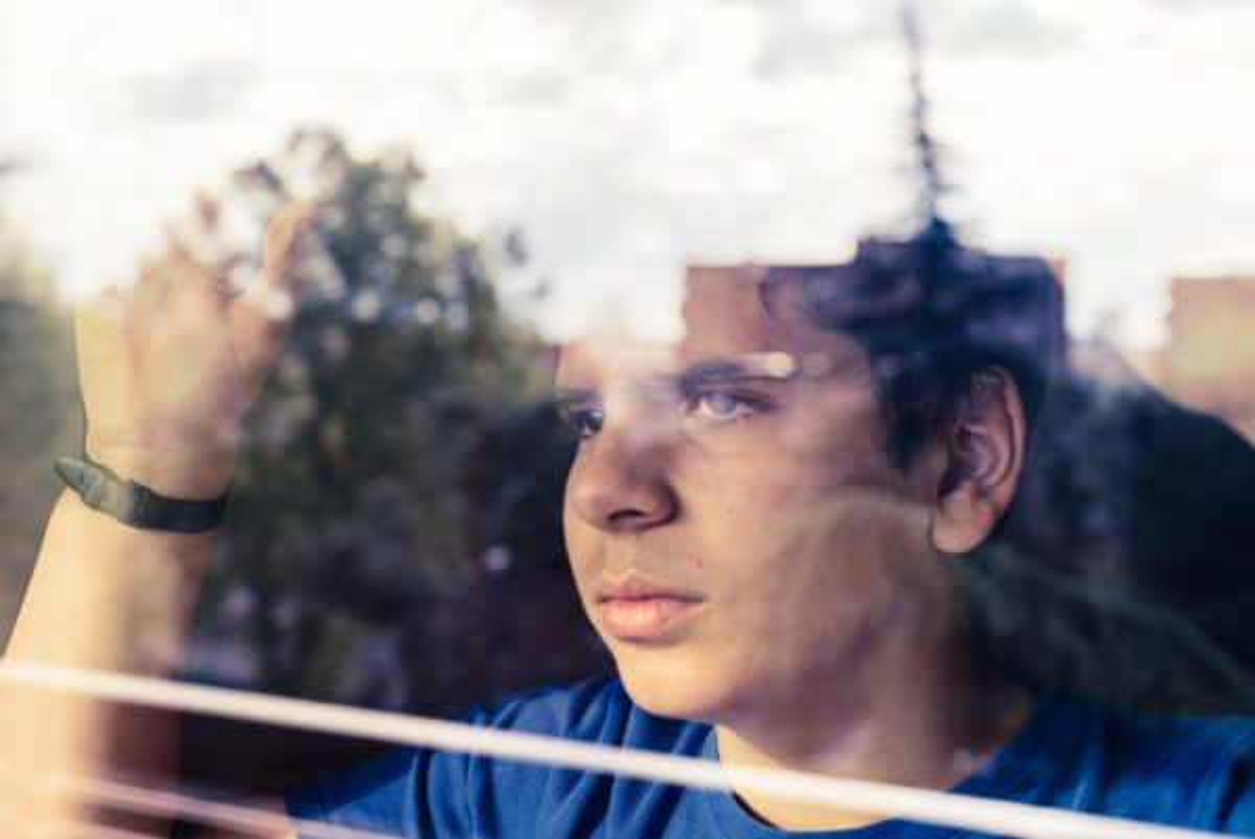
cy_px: 420
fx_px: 1744
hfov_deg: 39.6
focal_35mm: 50
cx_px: 628
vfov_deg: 27.0
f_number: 5
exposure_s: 1/100
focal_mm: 50
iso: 100
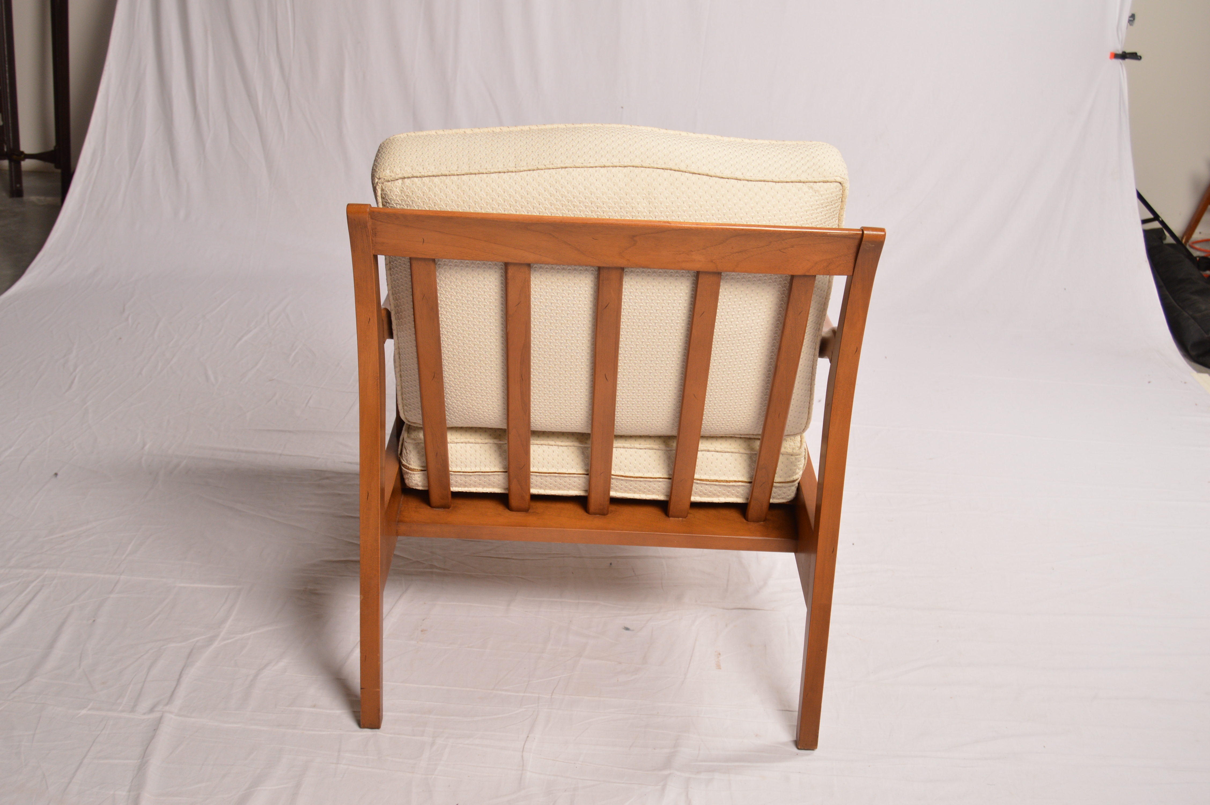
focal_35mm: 39
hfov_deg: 49.6
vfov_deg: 34.1
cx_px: 605
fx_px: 1310
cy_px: 402
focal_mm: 26
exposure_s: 1/160
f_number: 5.6
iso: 200
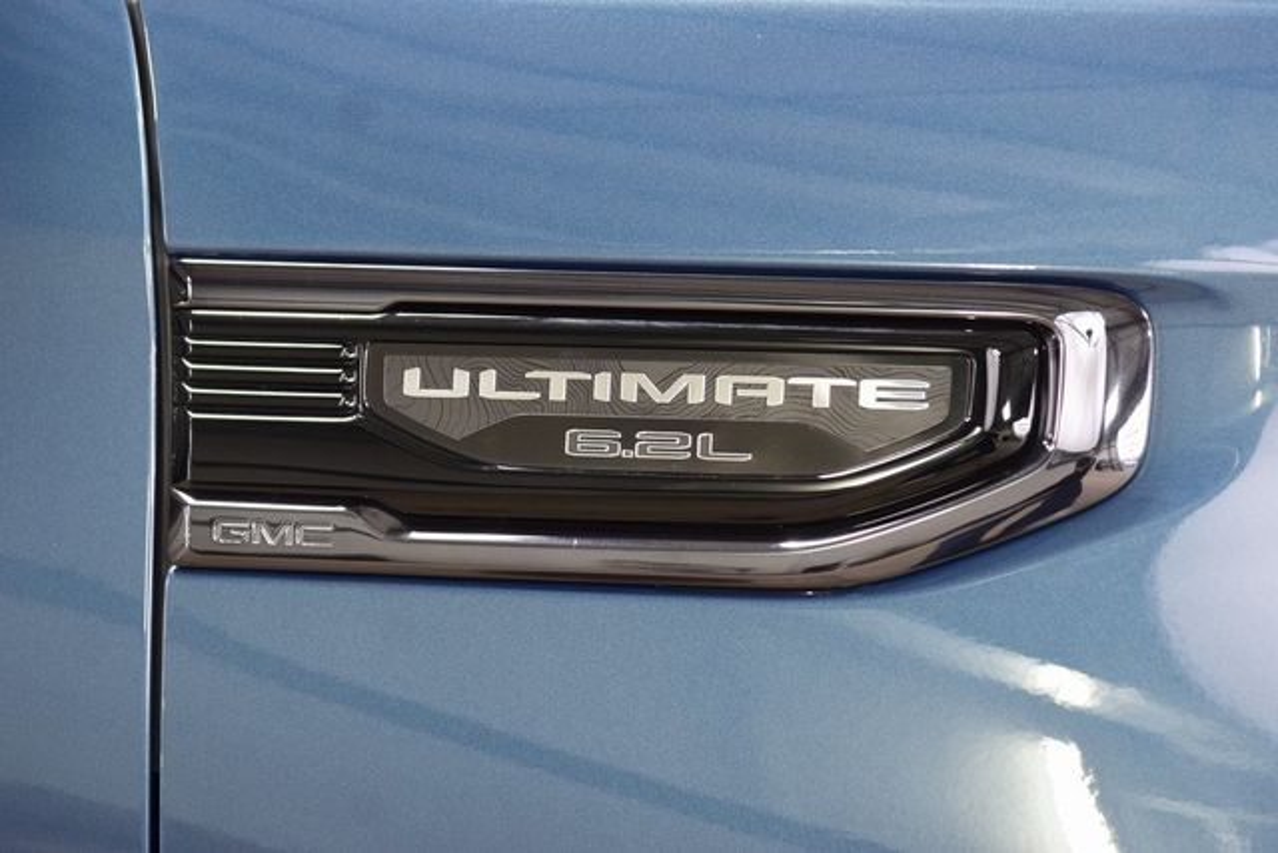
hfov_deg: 19.5
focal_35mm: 105
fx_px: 3728
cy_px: 426
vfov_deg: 13.0
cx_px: 639
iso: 1600
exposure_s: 1/30
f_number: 5
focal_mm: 70
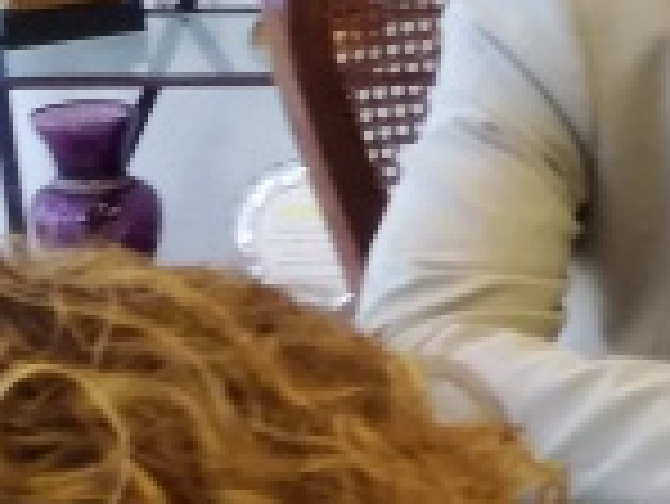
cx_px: 1506
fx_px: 3584
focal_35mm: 185
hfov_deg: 9.7
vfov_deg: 8.0
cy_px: 459
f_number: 2
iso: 100
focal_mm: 3.79
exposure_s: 1/30
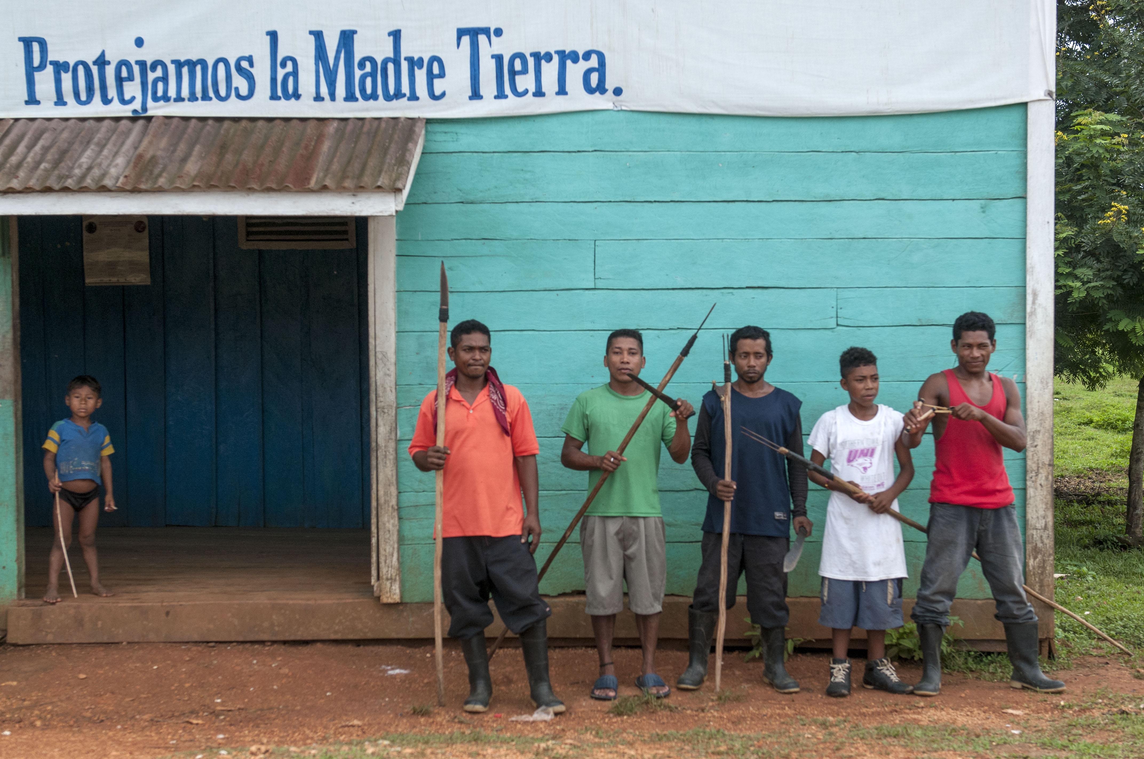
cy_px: 380
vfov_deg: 22.6
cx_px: 572
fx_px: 1904
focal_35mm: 60
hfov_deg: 33.4
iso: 400
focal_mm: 40
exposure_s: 1/1600
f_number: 4
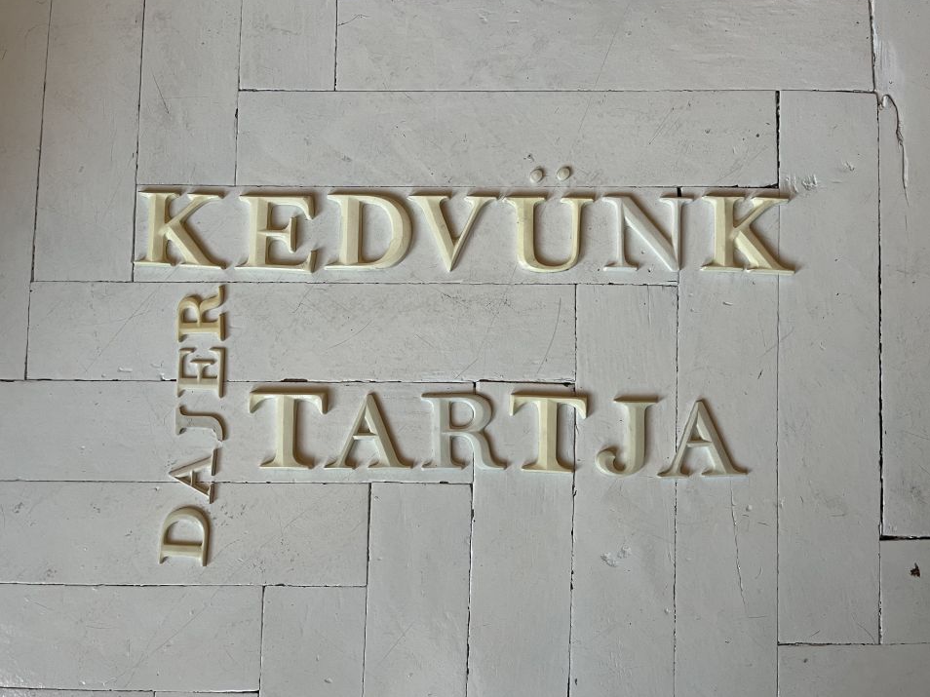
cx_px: 451
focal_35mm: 27
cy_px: 351
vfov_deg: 51.3
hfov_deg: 65.3
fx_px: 725
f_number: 1.6
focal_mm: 5.1
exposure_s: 1/91
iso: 125
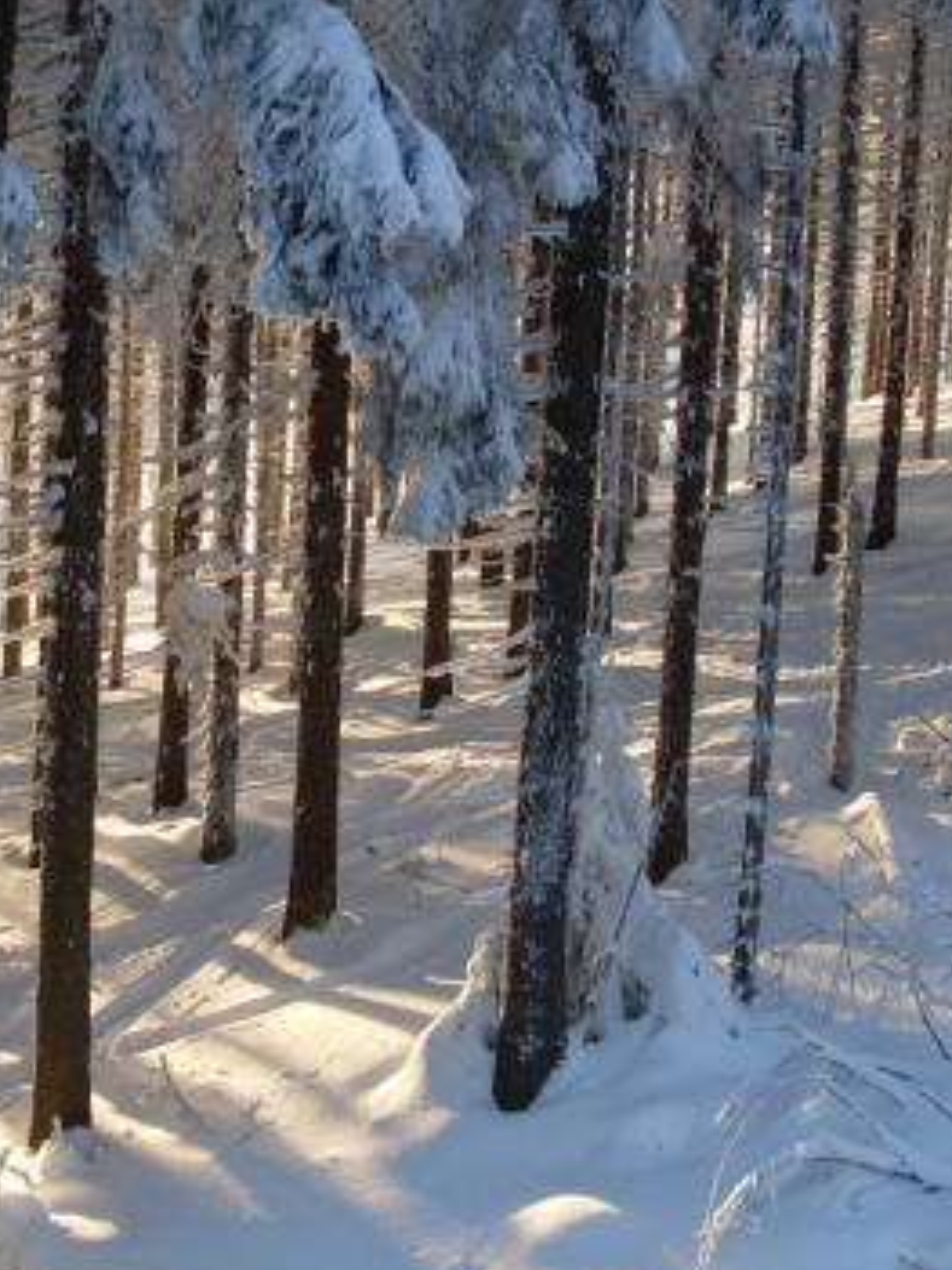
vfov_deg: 36.8
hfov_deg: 27.5
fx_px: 1908
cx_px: 199
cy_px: 644
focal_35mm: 52
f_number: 2.8
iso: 80
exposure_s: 1/250
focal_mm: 6.3
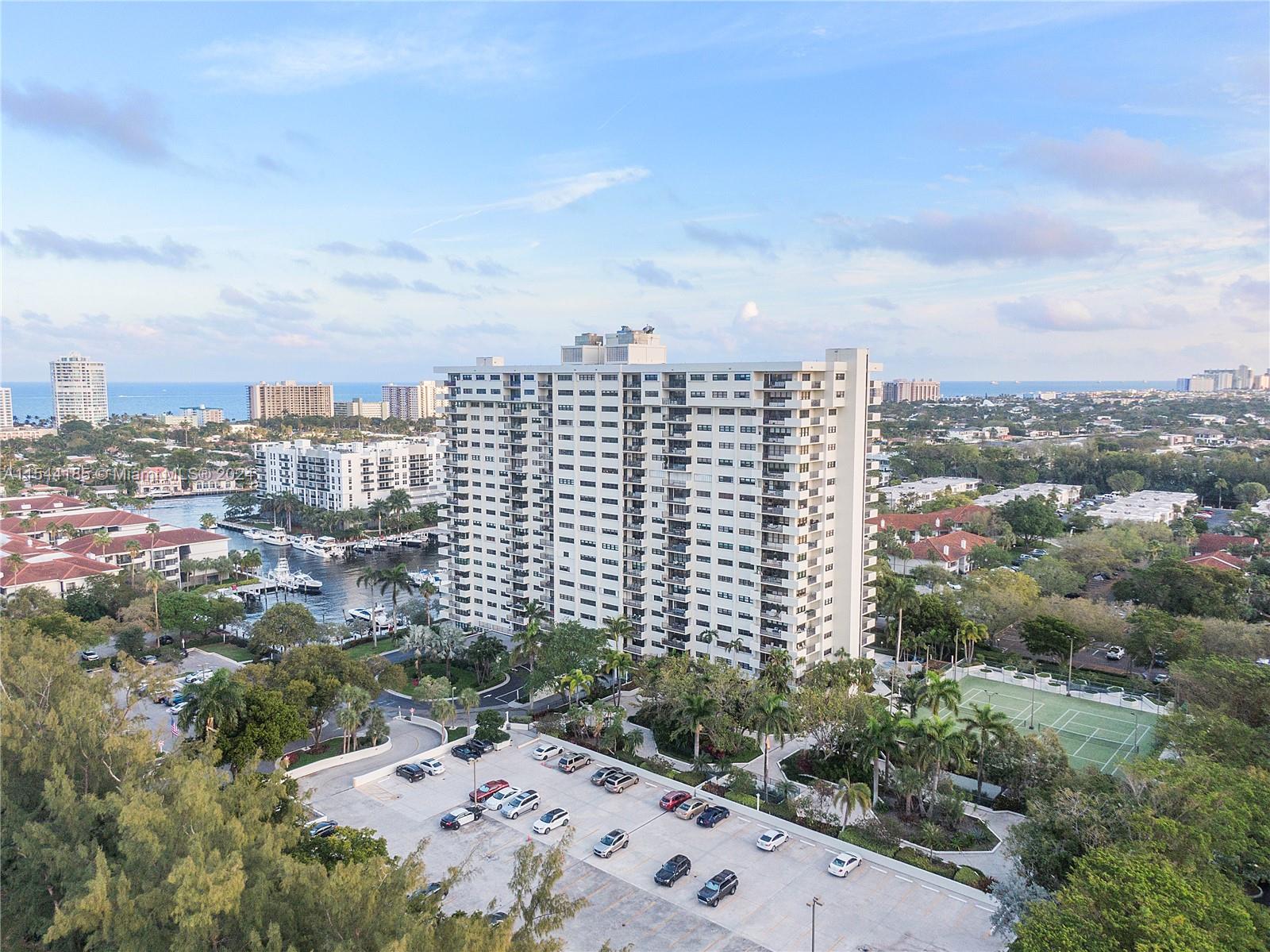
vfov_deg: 56.8
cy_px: 476
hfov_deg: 71.6
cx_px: 635
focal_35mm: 24
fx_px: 880
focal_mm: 4.39
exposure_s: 1/320
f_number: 2.8
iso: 110
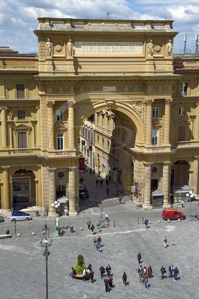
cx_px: 100
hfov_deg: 24.6
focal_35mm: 55
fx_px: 456
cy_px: 150
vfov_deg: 36.3
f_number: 11
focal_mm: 55
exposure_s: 1/250
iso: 200
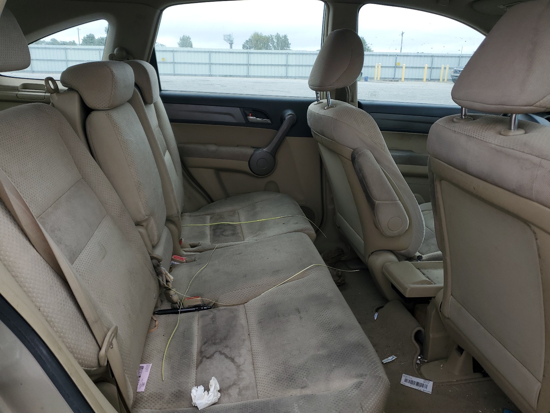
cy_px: 206
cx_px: 275
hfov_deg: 67.3
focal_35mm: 26
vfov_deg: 53.1
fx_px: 413
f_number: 1.5
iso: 50
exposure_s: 1/250
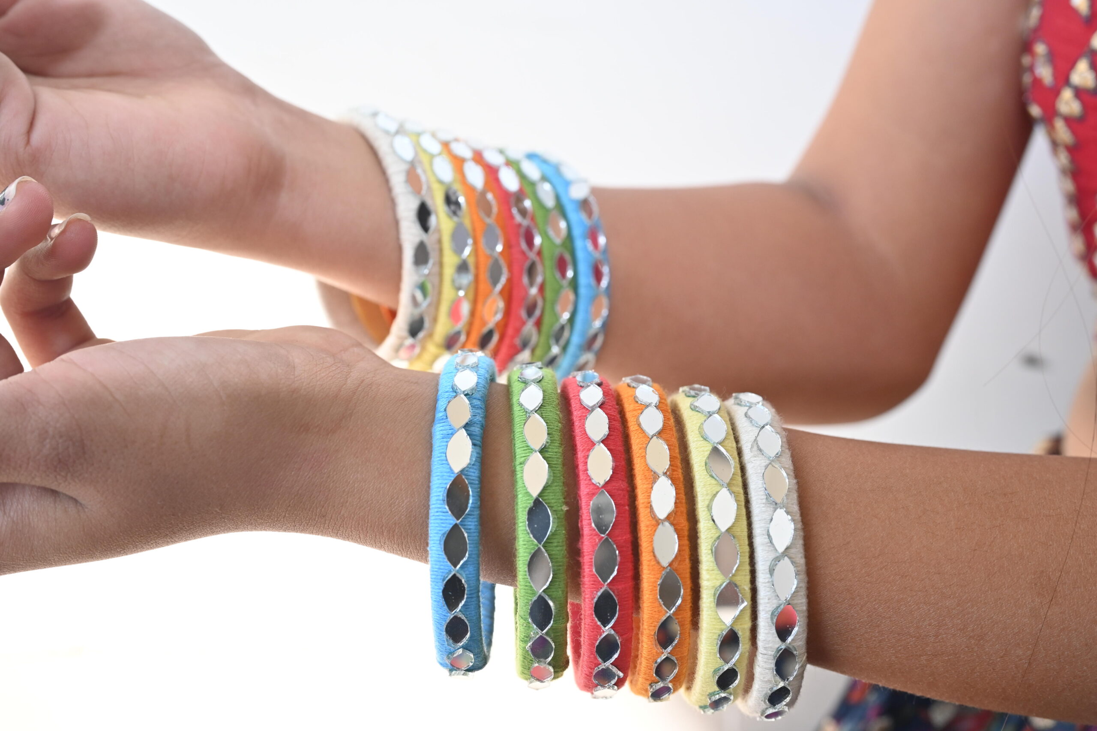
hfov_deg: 44.5
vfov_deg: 30.5
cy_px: 366
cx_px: 548
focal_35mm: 44
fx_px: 1340
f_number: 7.1
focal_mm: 44
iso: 640
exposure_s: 1/500
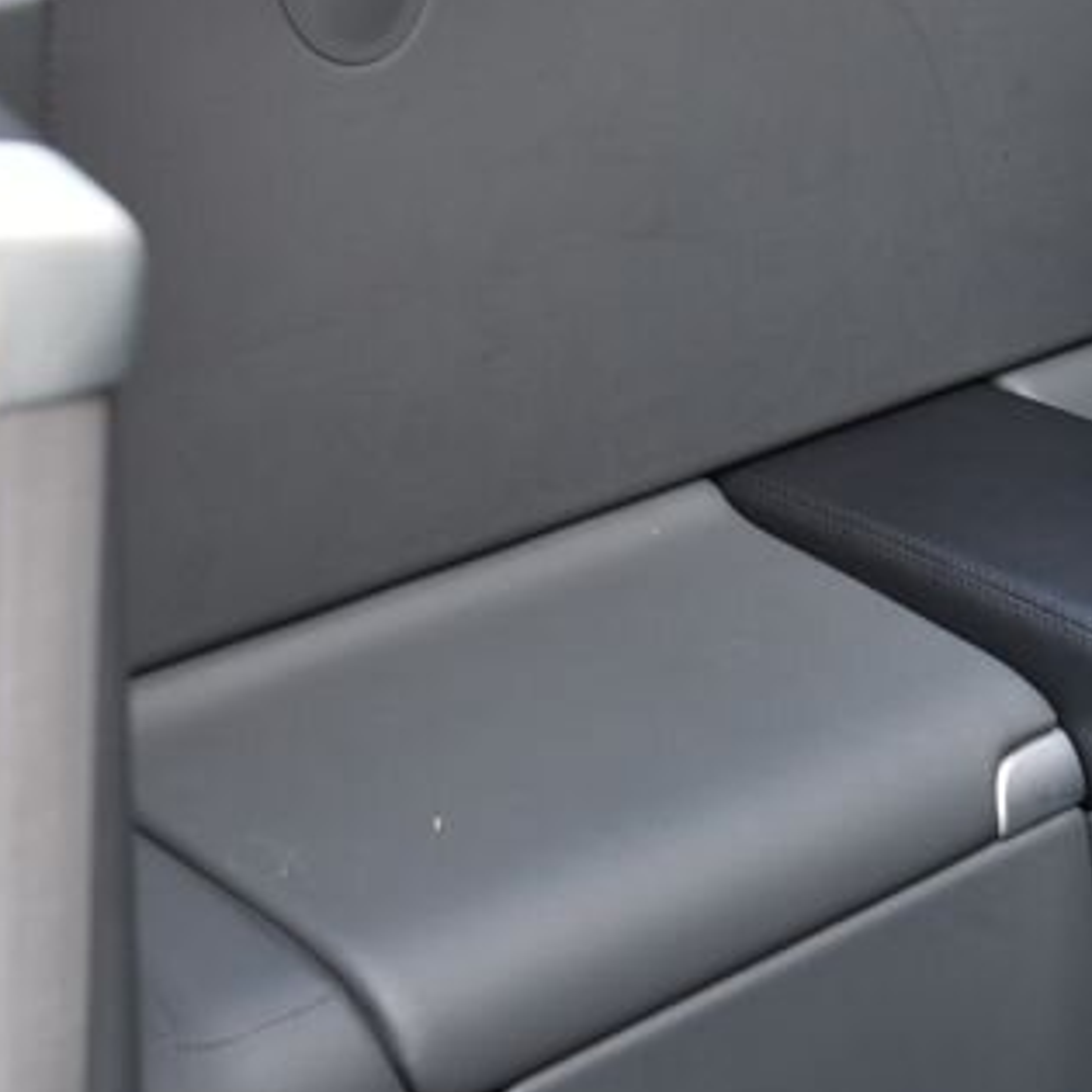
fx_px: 3747
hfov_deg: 16.6
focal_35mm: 105
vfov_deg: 16.4
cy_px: 165
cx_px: 676
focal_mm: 38
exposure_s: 1/60
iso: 500
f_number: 4
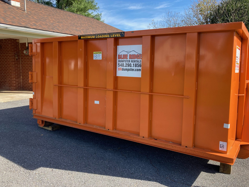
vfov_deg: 46.8
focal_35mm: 30
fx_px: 216
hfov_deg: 59.9
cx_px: 129
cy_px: 88
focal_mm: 3.99
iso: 20
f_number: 1.8
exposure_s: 1/578
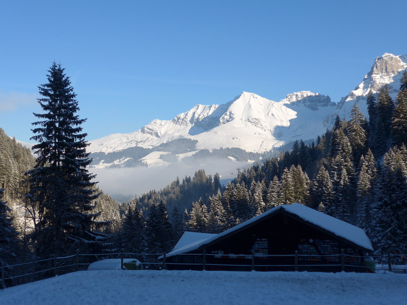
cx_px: 204
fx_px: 517
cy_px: 152
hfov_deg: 42.9
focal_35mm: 44
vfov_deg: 32.9
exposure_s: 1/1600
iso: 80
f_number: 2.8
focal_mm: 9
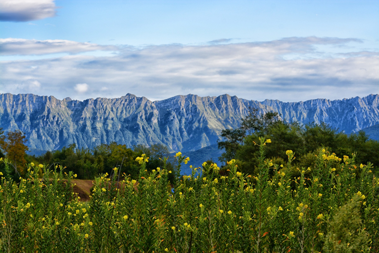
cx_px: 190
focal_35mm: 153
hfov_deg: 13.4
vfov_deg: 9.0
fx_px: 1611
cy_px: 126
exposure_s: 1/125
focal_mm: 102
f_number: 11
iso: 180
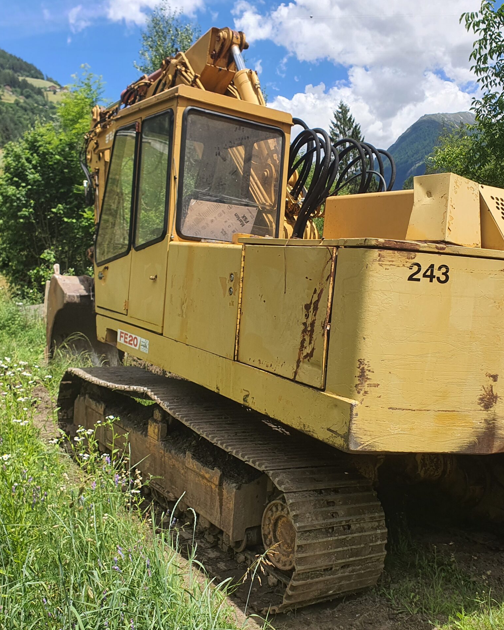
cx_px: 293
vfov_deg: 52.8
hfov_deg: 43.2
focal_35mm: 34
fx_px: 634
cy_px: 315
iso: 50
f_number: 2.4
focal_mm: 4.3
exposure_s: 1/1204
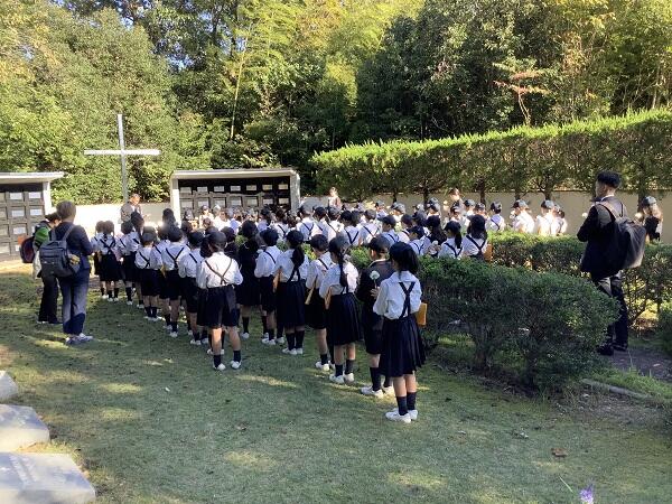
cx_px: 336
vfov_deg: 45.4
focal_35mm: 31
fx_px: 602
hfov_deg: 58.4
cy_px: 252
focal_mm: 3.3
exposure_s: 1/120
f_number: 2.4
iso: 32
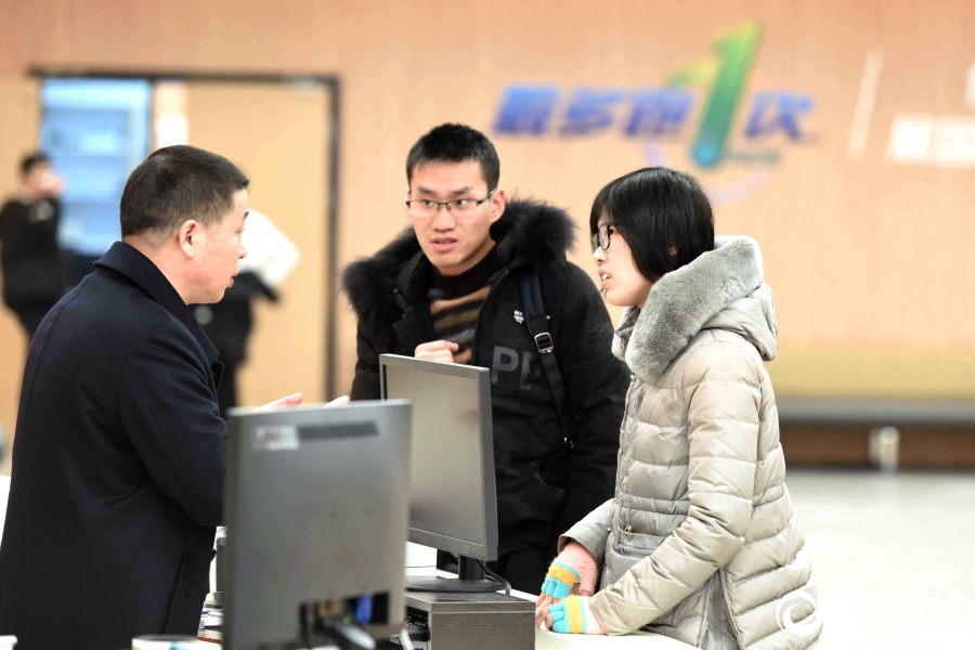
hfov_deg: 13.7
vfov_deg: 9.1
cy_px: 325
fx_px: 4062
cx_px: 488
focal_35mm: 150
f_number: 3.5
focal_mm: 150
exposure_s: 1/100
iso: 2000
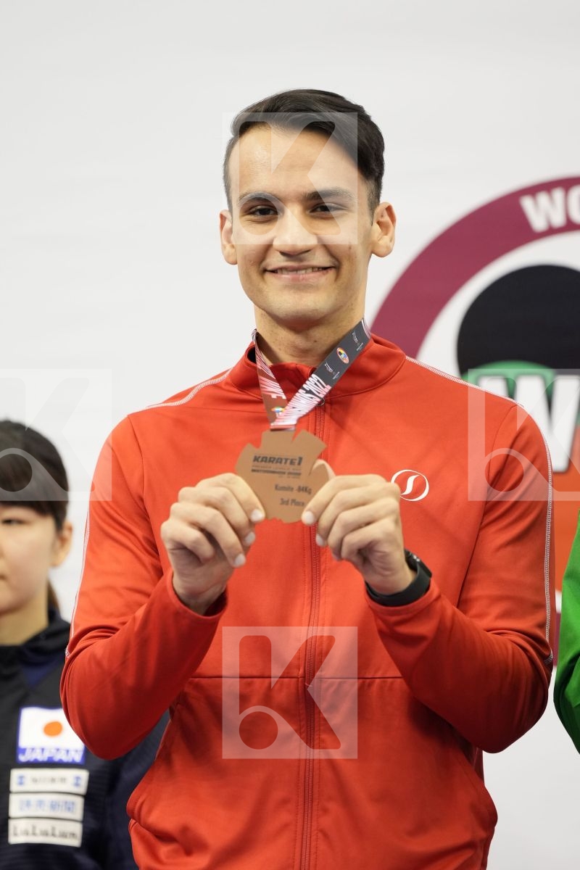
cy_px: 435
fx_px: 5872
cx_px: 290
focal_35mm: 243
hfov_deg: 5.7
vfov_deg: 8.5
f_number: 2.8
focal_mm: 162
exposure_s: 1/250
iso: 1250
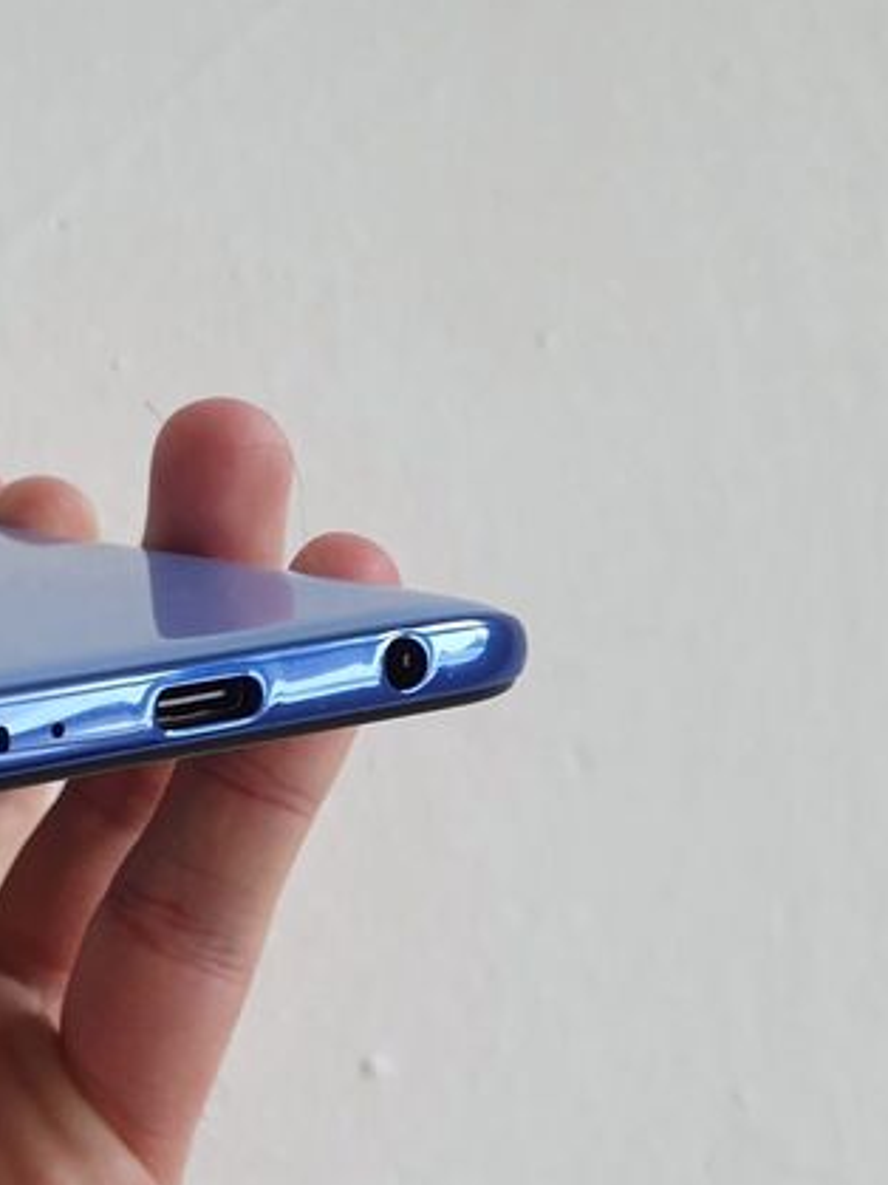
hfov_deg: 26.2
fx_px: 1814
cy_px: 710
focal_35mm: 53
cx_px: 23
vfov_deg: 36.1
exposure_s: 1/60
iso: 160
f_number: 2.4
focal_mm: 4.32
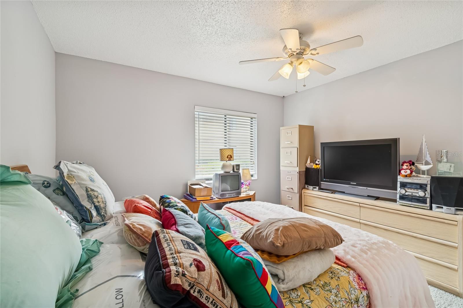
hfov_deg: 100.4
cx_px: 232
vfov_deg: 77.3
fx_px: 193
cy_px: 154
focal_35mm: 15
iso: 100
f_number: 7.1
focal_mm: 10
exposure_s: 1/5
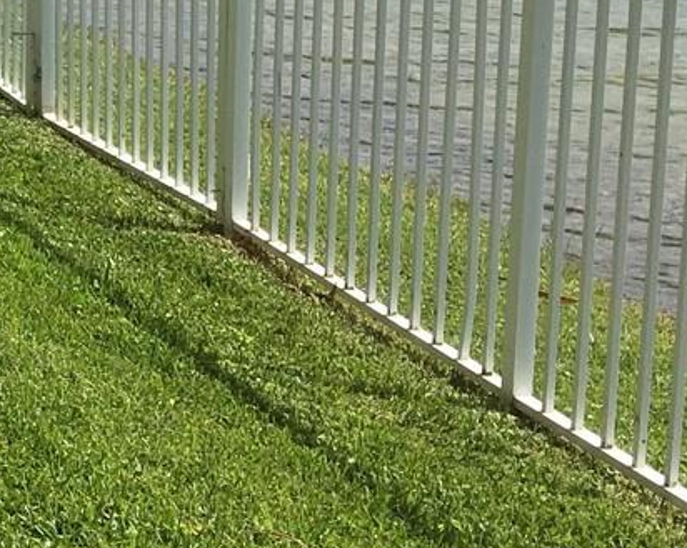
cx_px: -554
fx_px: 2235
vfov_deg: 13.7
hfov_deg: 15.1
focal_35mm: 110
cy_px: -55
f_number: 2.2
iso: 25
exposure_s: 1/2331
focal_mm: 4.15
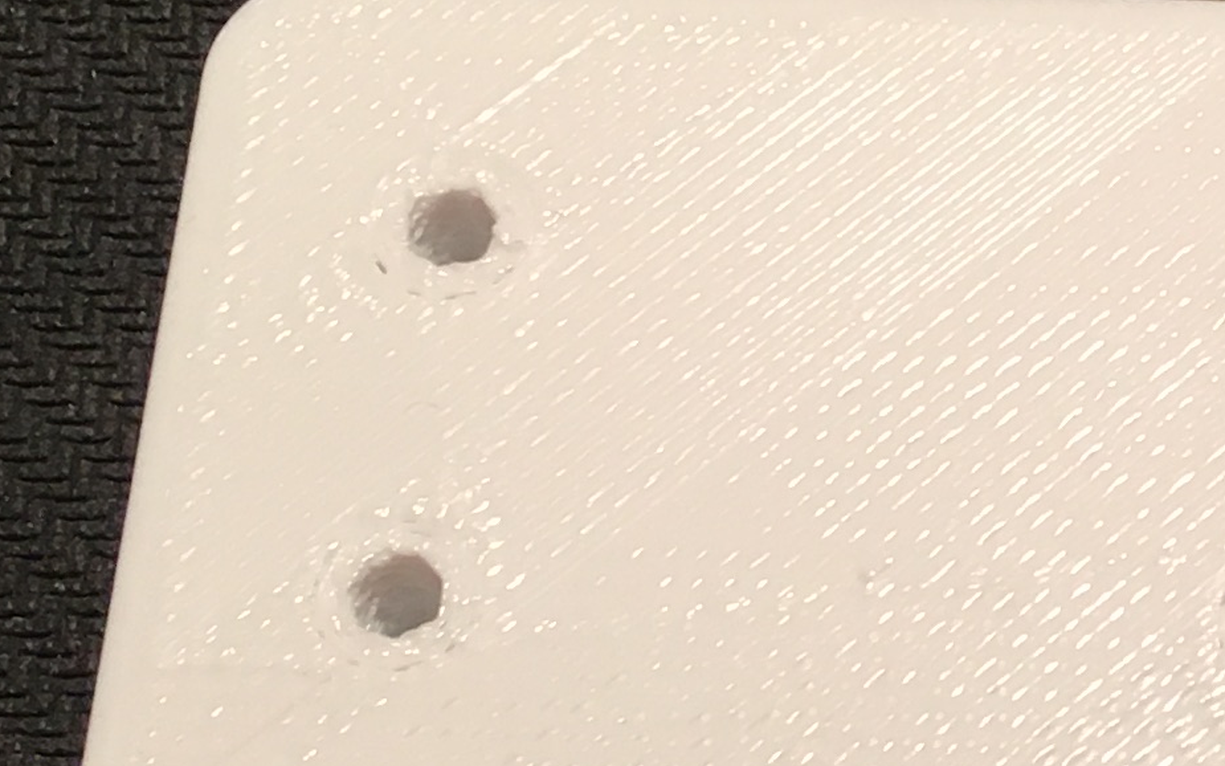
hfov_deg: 14.6
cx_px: 1767
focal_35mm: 134
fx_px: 4473
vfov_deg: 9.7
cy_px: 709
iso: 50
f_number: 2.2
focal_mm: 4.15
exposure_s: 1/30
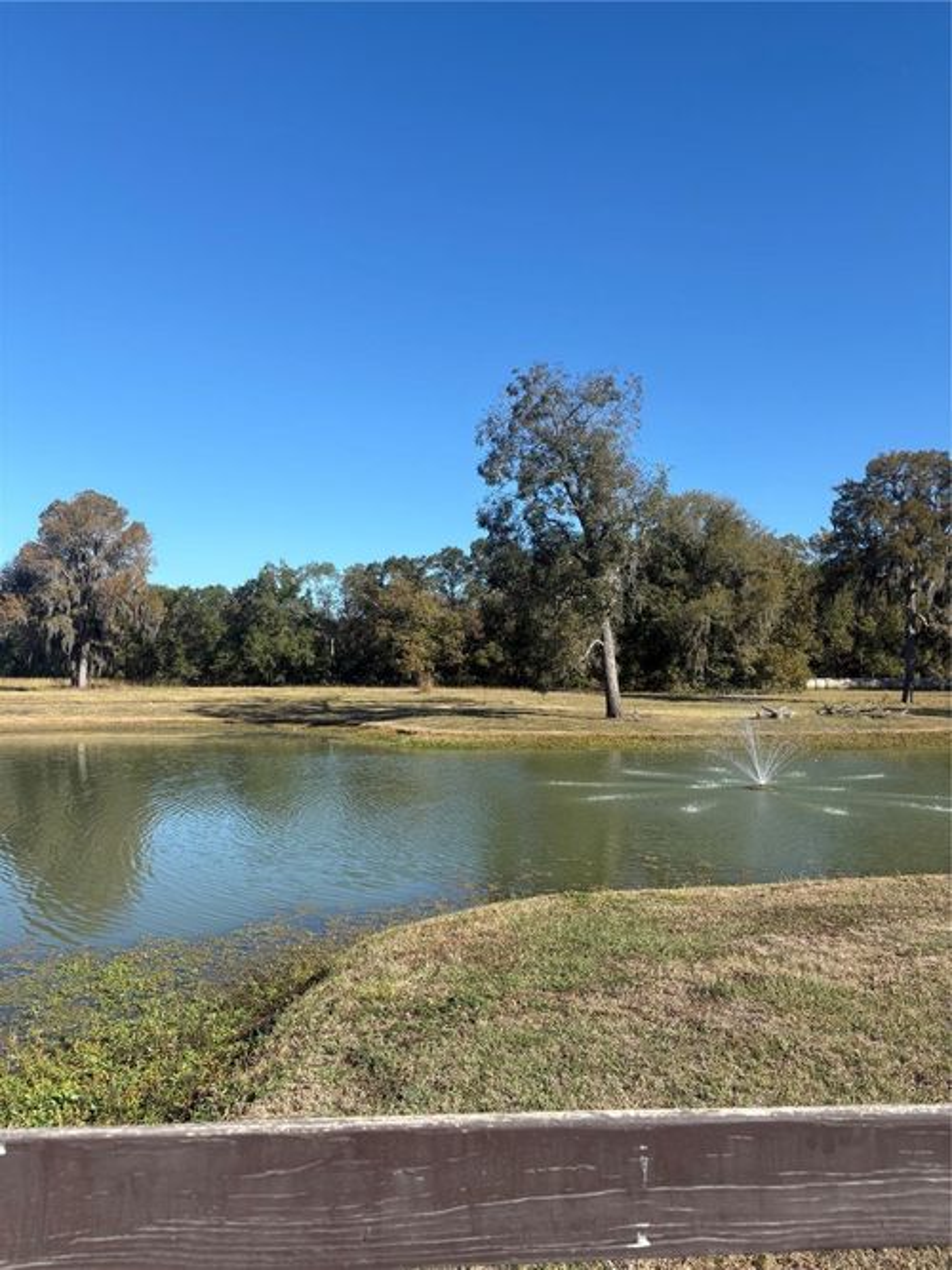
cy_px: 635
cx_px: 476
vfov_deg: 67.3
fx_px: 954
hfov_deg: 53.0
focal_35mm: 26
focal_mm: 5.96
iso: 50
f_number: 1.6
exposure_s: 1/2141
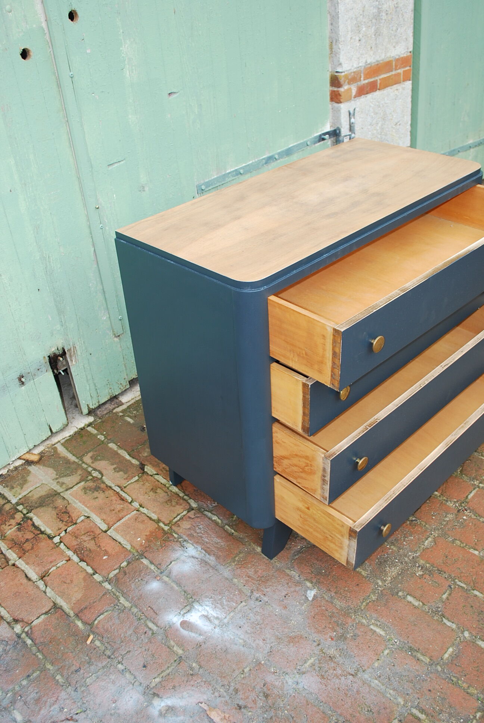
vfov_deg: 57.2
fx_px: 664
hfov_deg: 40.1
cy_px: 362
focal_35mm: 33
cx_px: 242
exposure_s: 1/100
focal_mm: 22
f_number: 4
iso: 100
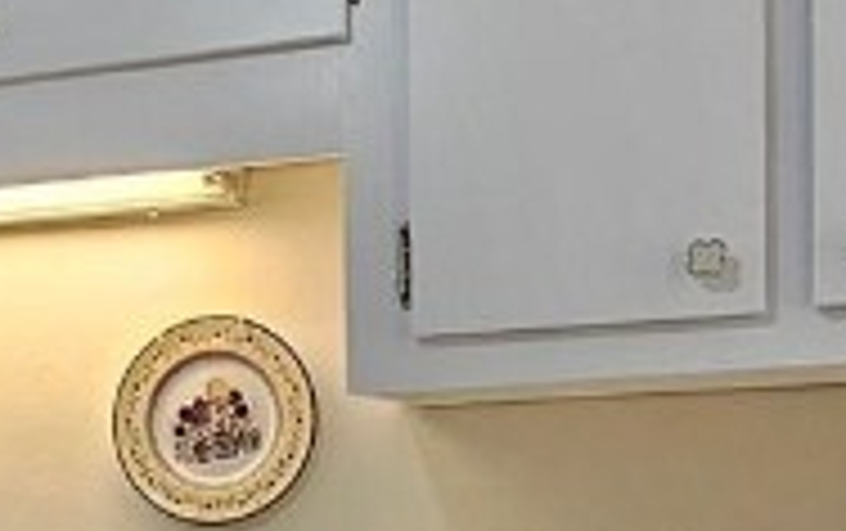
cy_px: 634
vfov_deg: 16.7
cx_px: -94
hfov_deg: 25.4
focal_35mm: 75
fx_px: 1731
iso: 125
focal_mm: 2.2
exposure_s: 1/60
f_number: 2.2
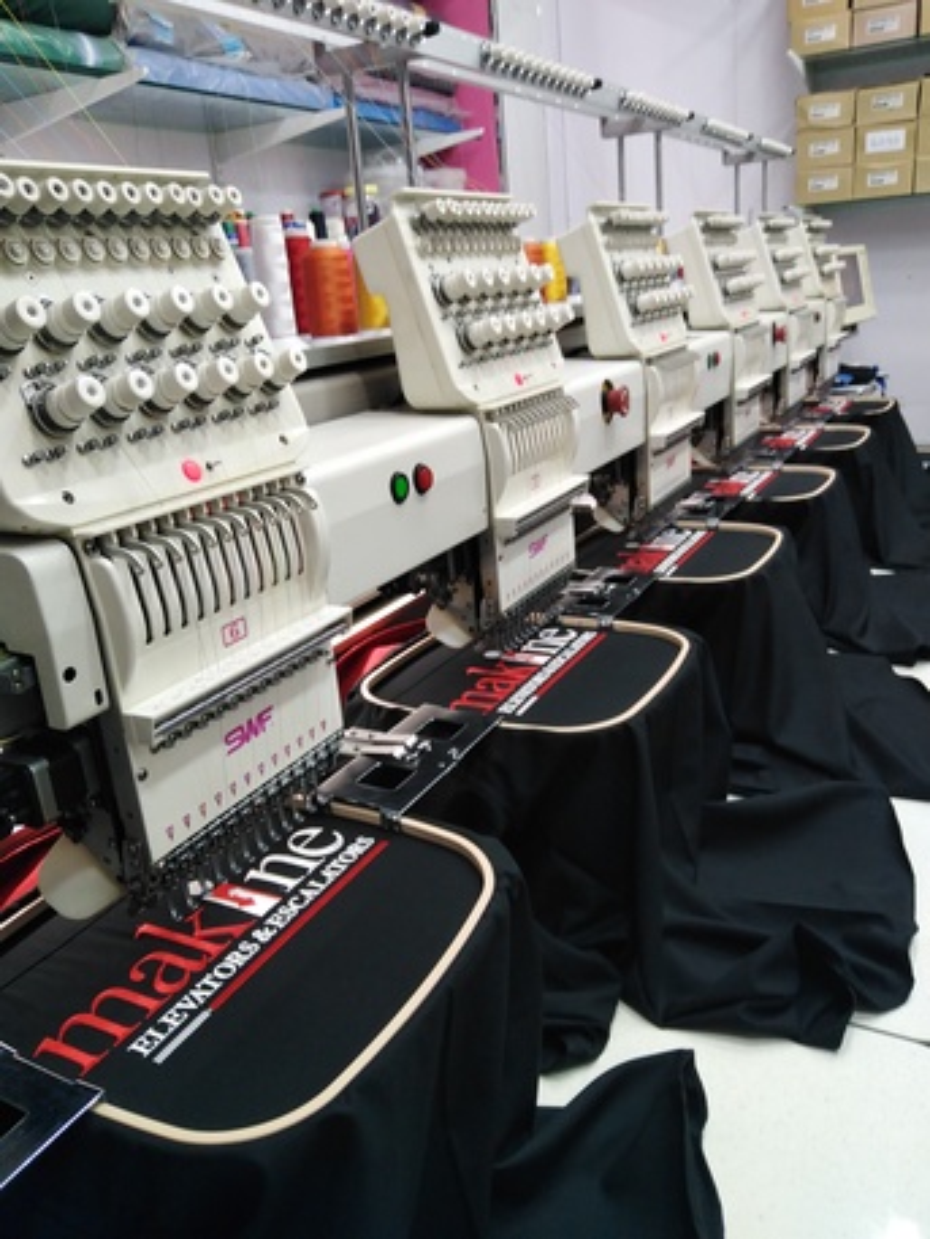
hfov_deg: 53.1
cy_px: 620
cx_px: 465
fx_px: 931
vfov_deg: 67.3
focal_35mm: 26
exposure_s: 1/30
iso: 194
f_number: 1.8
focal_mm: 3.59
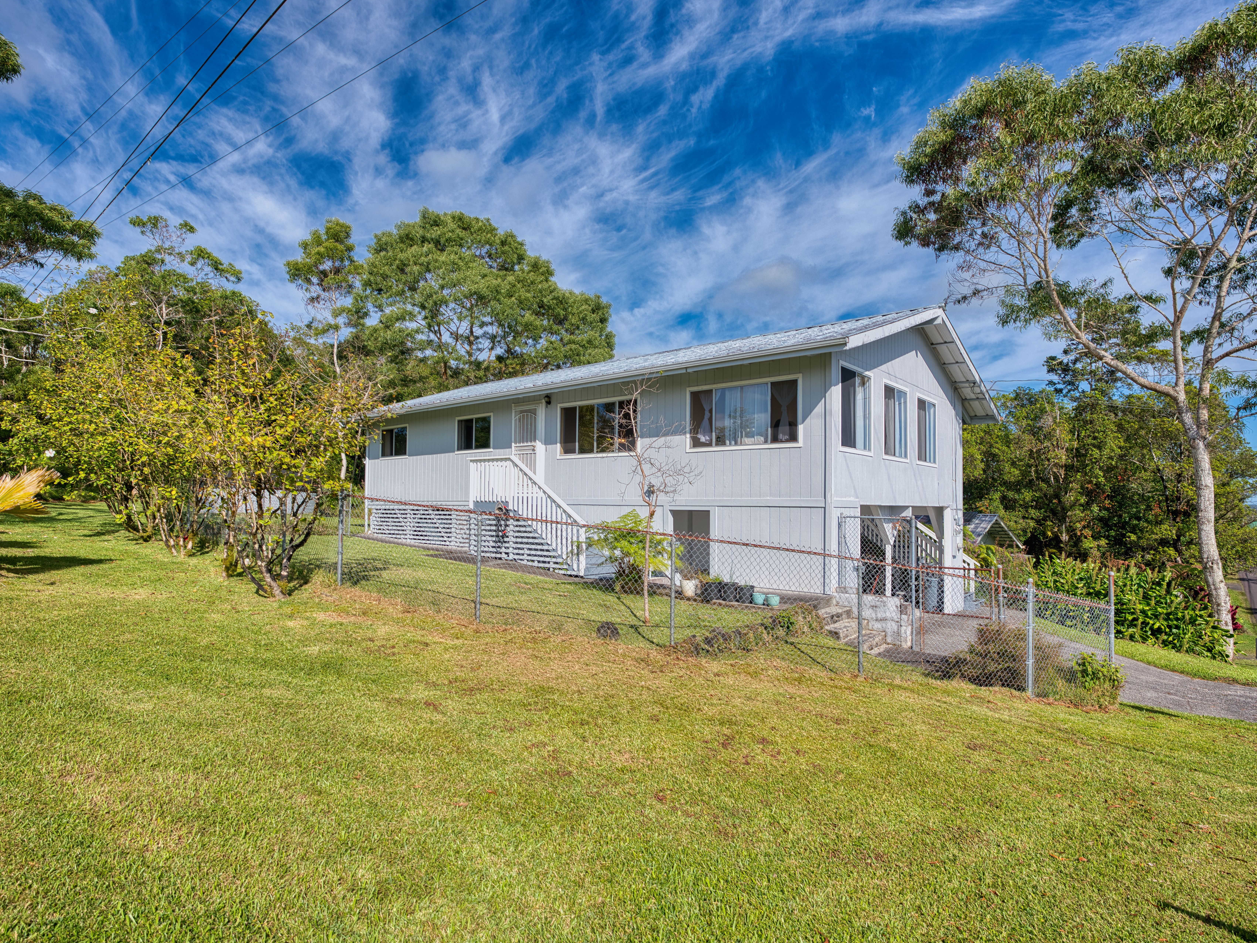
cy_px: 477
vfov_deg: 70.3
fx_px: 670
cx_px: 635
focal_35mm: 18
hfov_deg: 86.3
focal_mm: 16.4
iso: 50
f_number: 4
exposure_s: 1/1600
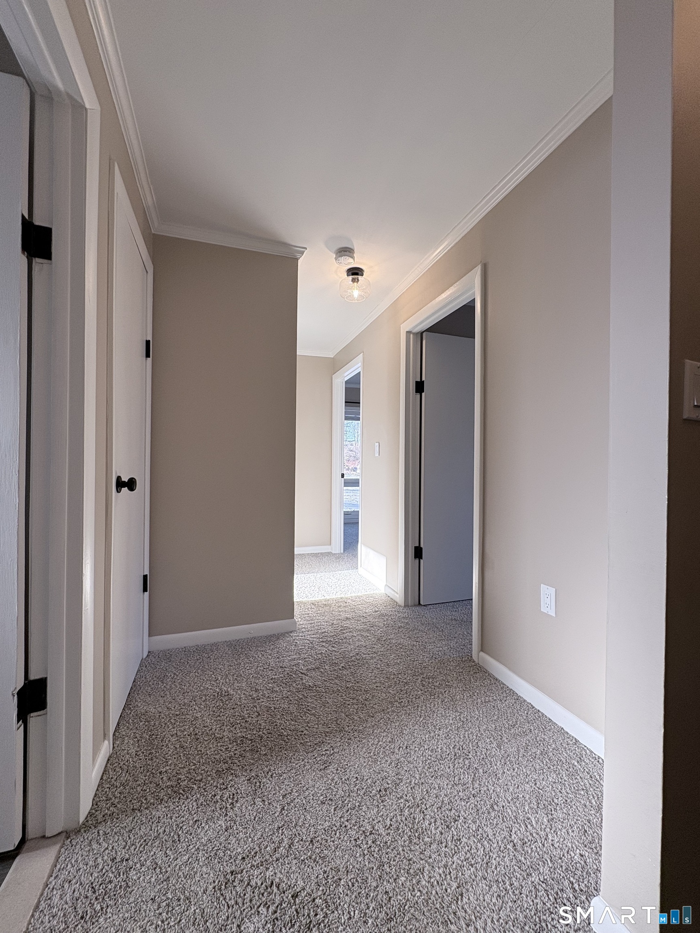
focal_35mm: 14
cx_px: 350
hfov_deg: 85.7
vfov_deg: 102.1
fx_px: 377
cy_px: 466
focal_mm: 2.22
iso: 64
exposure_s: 1/134
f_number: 2.2
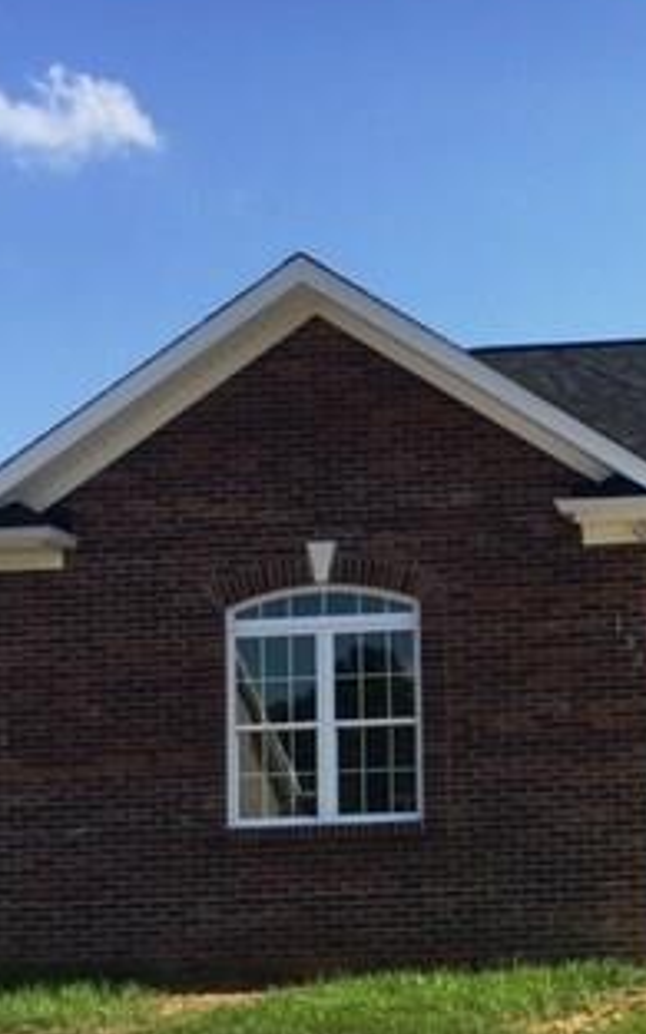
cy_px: 693
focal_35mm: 63
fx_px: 1775
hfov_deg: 19.6
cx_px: 739
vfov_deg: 32.2
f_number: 2.2
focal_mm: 4.15
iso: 25
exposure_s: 1/1374
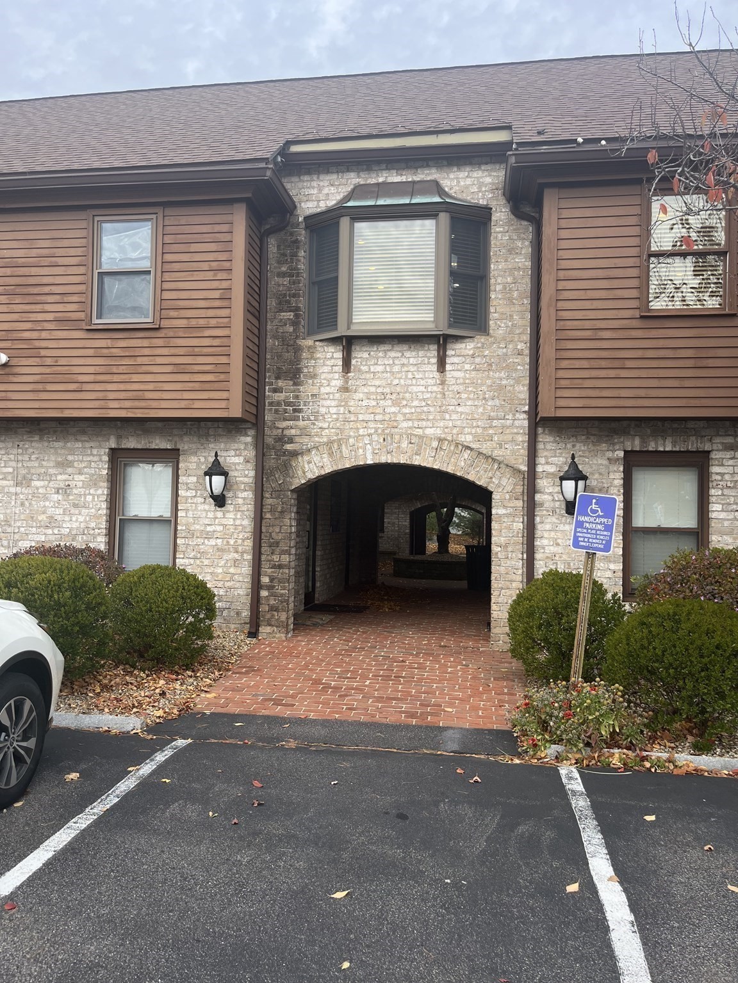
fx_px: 739
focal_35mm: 26
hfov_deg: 53.1
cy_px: 492
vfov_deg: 67.3
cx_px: 369
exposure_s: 1/913
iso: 50
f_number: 1.6
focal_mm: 5.1
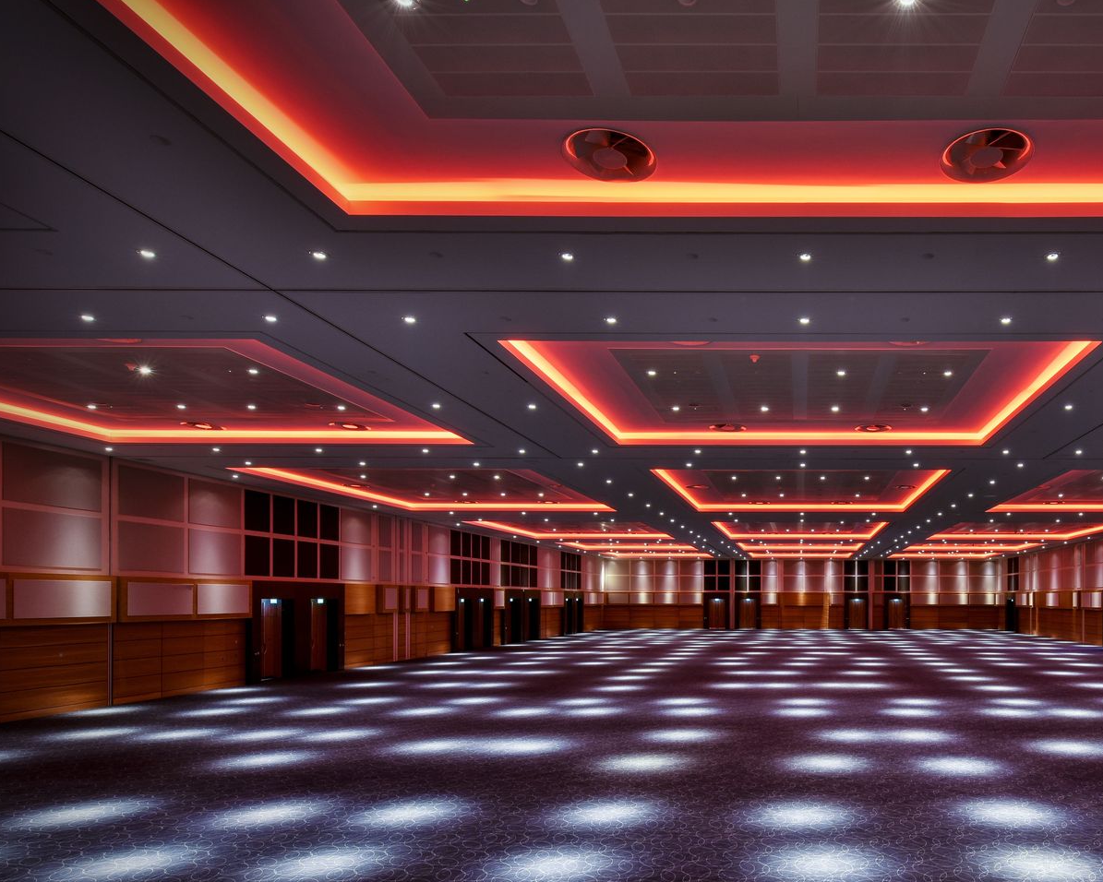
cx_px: 799
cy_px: 598
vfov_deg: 61.4
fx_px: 718
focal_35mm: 22
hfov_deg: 71.0
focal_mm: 14
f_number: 13
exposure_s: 3
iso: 125
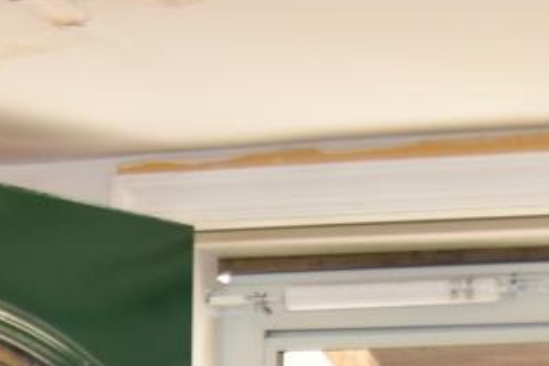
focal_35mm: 202
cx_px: 61
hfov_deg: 10.1
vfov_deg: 6.3
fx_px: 3082
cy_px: 1092
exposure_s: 1/125
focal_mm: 20
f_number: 5.6
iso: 450
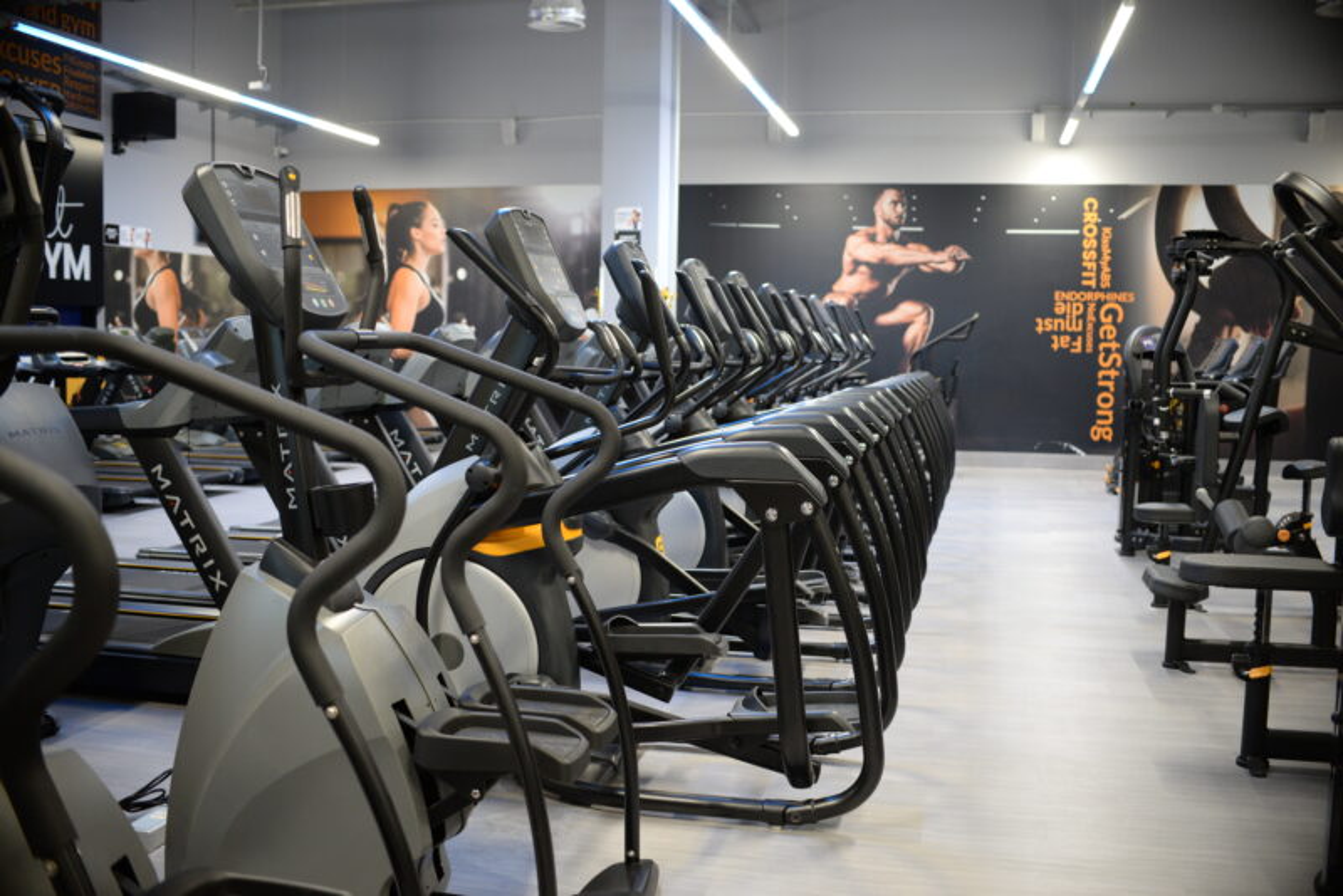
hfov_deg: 54.4
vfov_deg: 37.9
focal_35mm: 35
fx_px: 1306
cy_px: 448
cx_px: 672
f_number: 3.2
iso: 1600
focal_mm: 35
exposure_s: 1/125
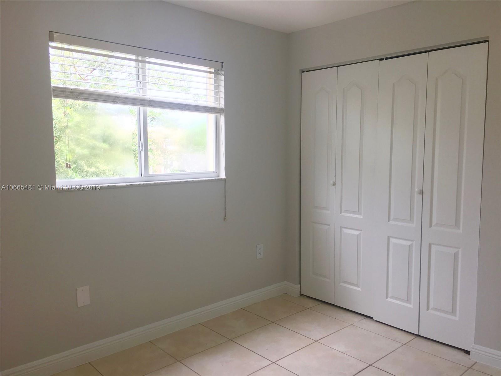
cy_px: 188
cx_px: 250
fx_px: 420
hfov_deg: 61.7
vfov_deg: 48.2
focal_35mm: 29
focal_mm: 4.15
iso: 25
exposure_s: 1/60
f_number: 2.2
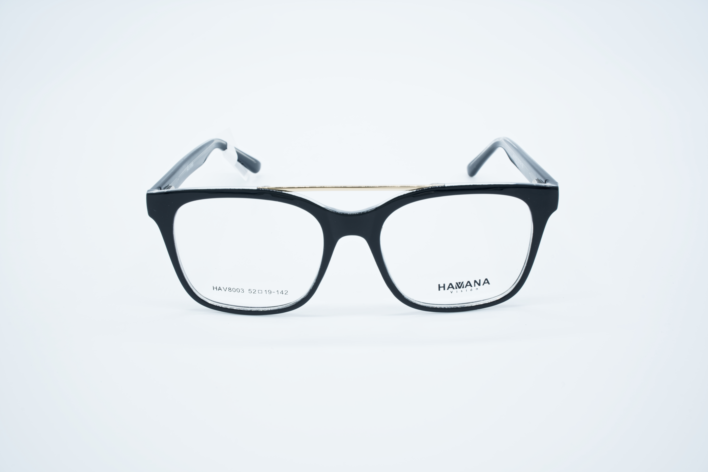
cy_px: 236
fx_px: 826
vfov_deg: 31.9
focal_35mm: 42
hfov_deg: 46.4
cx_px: 354
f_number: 16
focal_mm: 42
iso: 100
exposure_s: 1/20
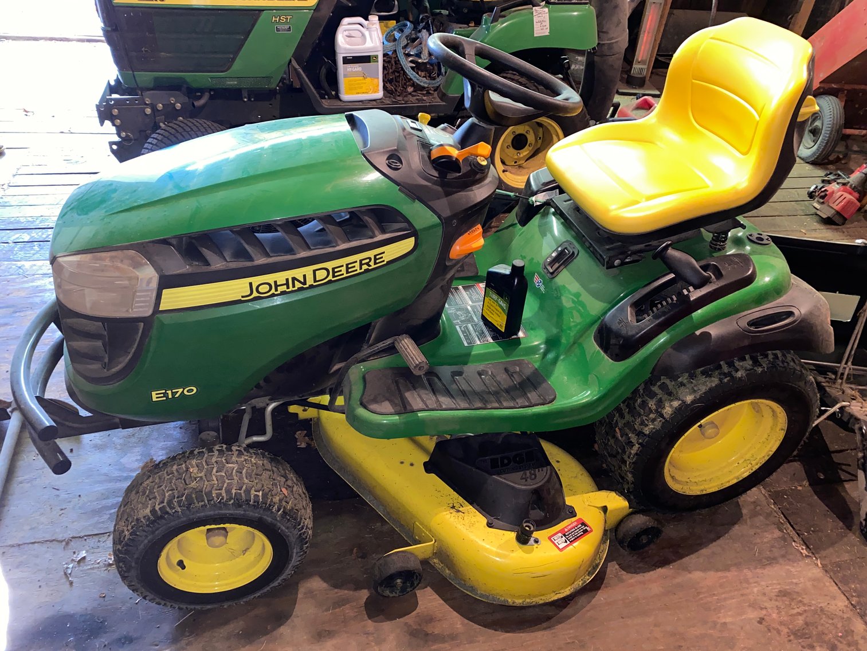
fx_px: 651
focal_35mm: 26
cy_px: 326
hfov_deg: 67.3
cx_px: 434
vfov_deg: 53.1
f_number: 1.8
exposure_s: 1/8
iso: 125
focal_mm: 4.25
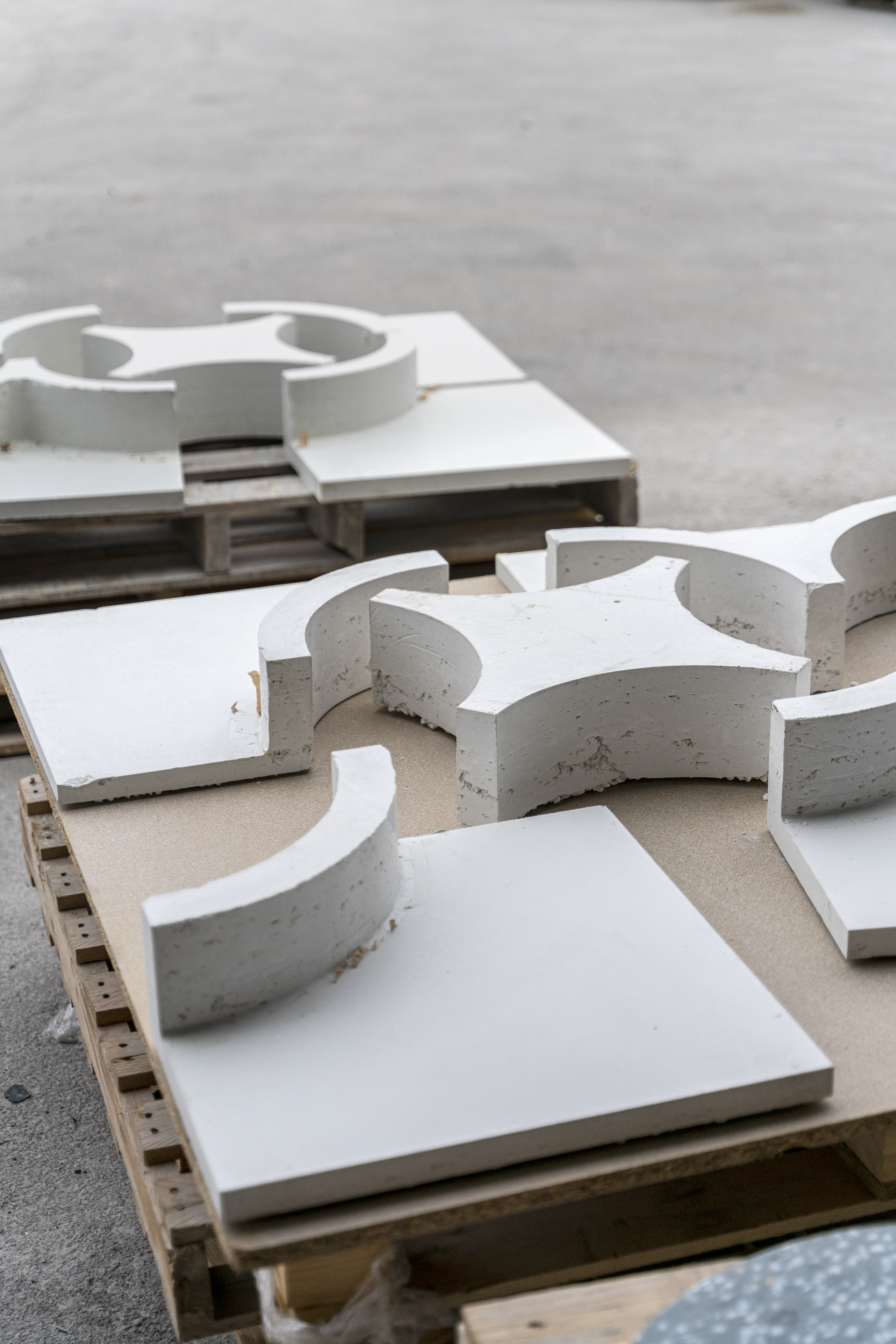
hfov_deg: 23.0
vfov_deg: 33.9
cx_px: 448
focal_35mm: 59
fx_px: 2202
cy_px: 672
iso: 400
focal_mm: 59
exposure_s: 1/2000
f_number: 2.8
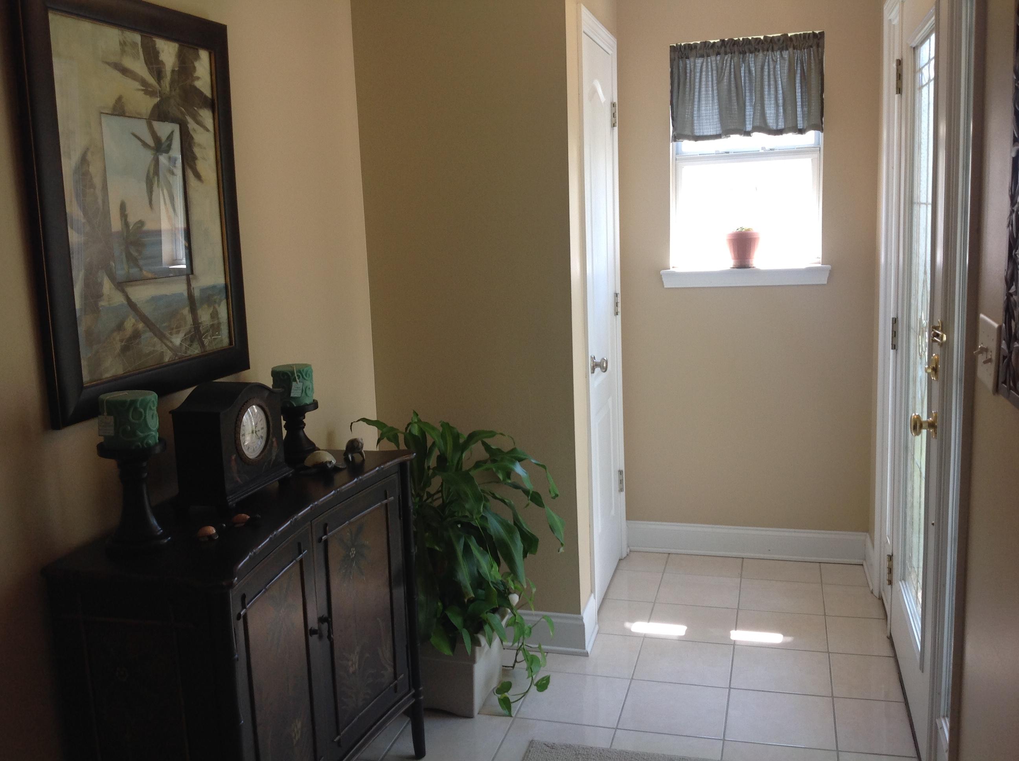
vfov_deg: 40.6
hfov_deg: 52.7
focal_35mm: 35
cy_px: 380
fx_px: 1029
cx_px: 510
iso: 64
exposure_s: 1/60
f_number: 2.4
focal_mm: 4.28
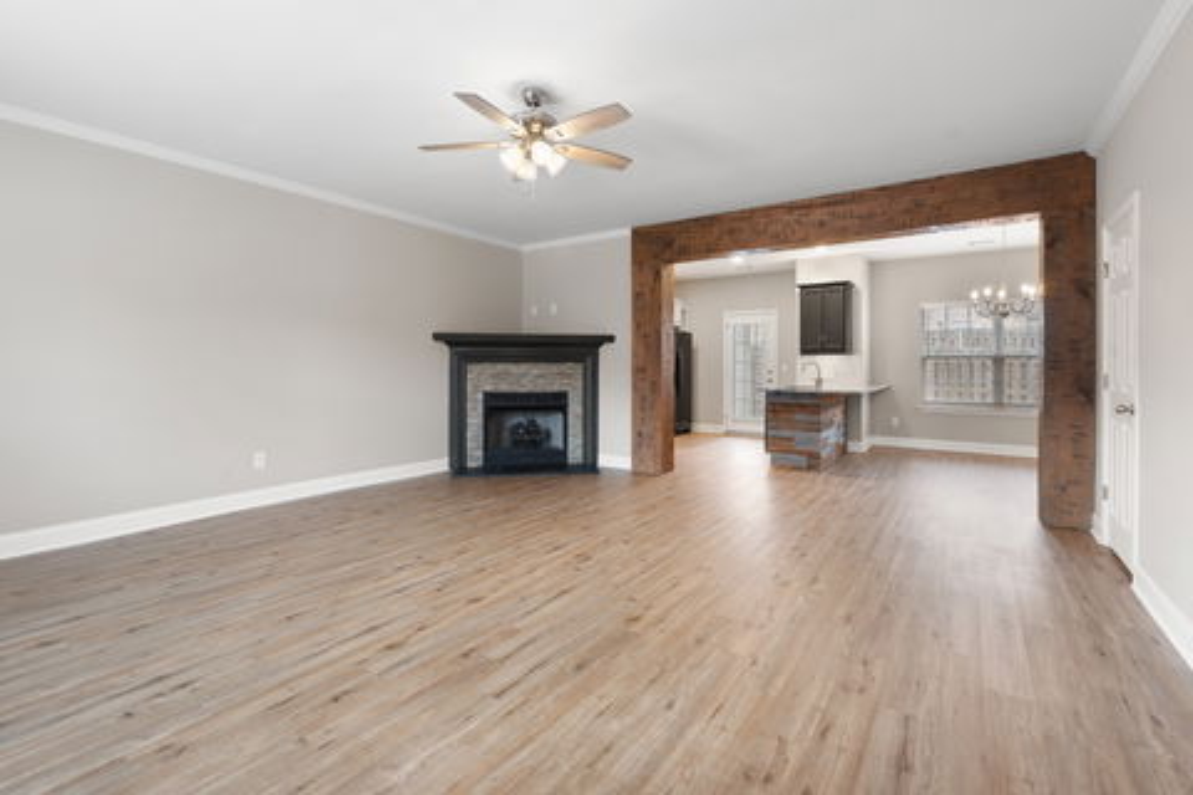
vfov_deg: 73.7
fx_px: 530
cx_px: 596
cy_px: 398
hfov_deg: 96.7
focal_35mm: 16
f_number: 8
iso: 200
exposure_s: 1/1.67
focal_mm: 16
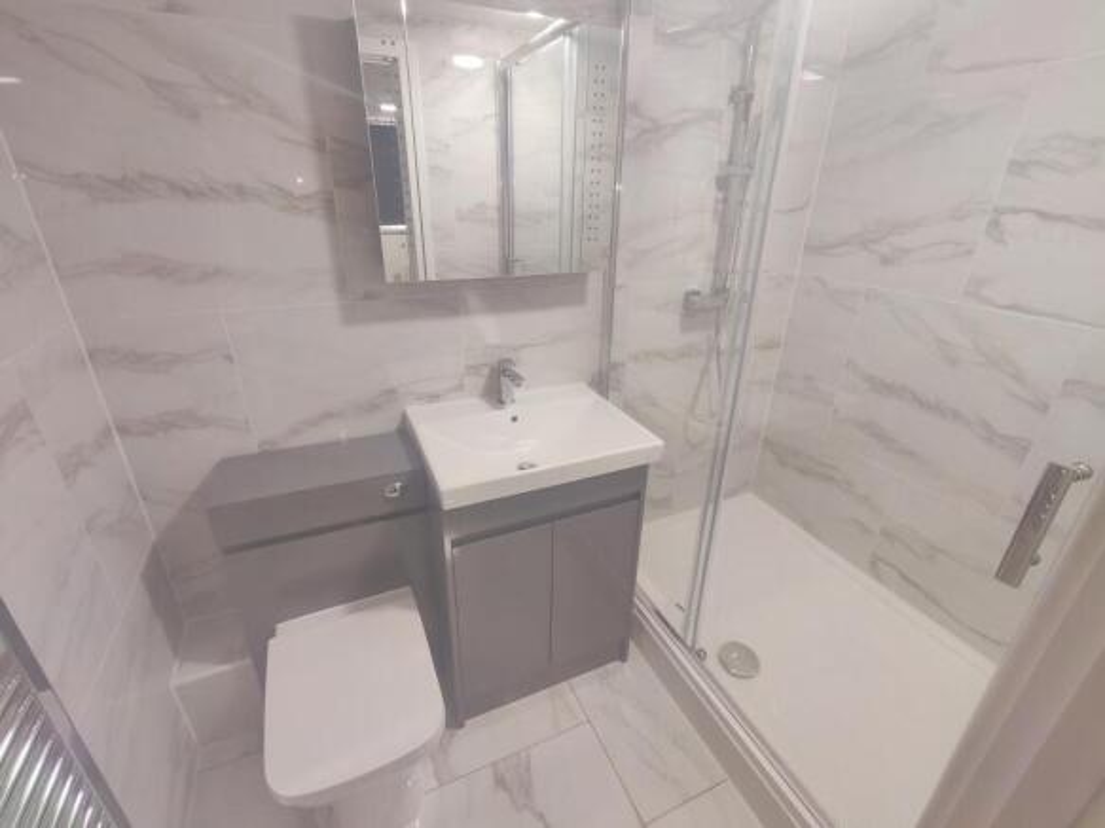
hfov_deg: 94.5
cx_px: 552
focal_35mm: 16
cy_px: 414
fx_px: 511
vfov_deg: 78.1
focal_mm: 1.96
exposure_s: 1/50
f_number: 2.2
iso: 160
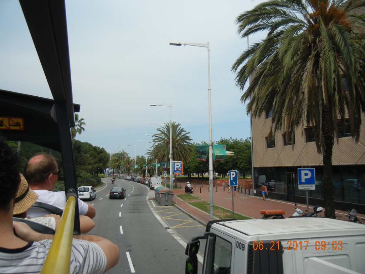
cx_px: 182
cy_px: 137
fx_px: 316
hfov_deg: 60.0
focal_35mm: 30
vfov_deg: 46.8
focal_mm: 5.4
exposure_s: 1/414
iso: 160
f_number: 7
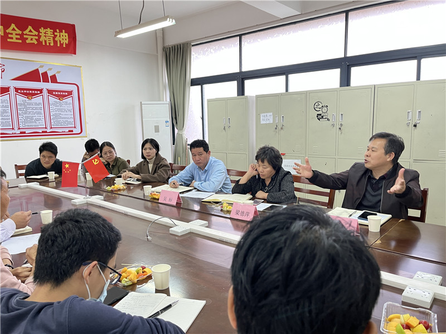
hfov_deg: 67.3
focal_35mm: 26
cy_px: 167
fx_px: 335
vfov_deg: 53.1
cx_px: 223
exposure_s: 1/50
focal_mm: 5.1
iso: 100
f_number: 1.6
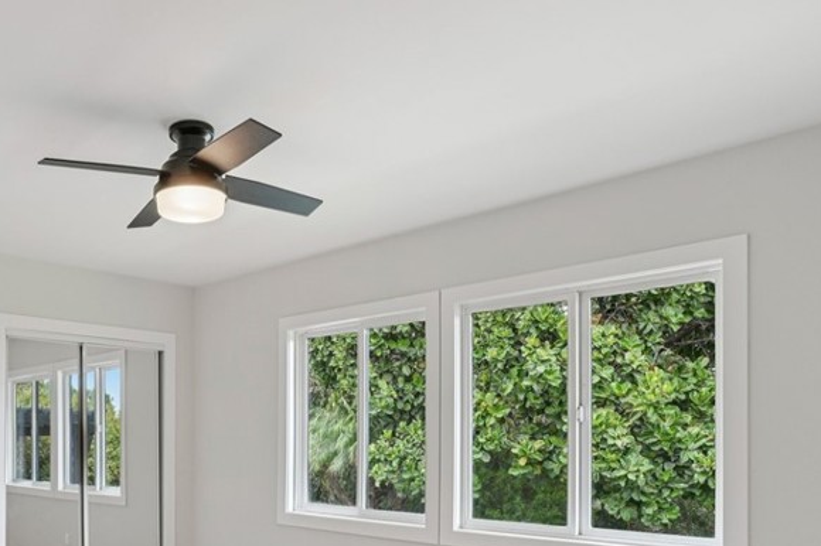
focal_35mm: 30
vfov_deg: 41.4
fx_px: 684
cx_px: 225
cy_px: 448
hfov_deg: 59.3
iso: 500
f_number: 8
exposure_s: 1/30
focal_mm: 17
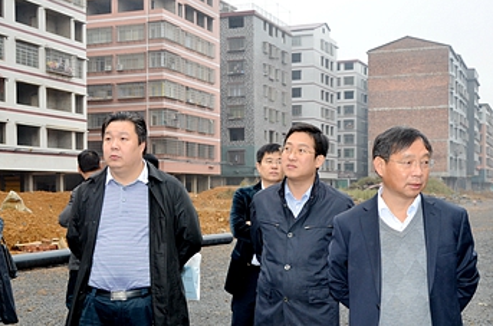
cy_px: 205
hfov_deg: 36.5
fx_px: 748
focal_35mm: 55
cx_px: 253
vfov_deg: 24.5
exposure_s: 1/250
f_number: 5.6
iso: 500
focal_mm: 25
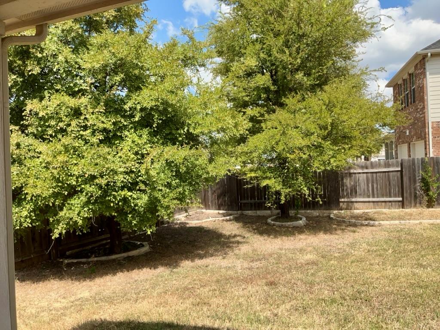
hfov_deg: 65.3
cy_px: 165
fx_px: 343
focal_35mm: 27
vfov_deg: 51.4
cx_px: 220
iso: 25
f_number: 1.8
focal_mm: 3
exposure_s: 1/1035
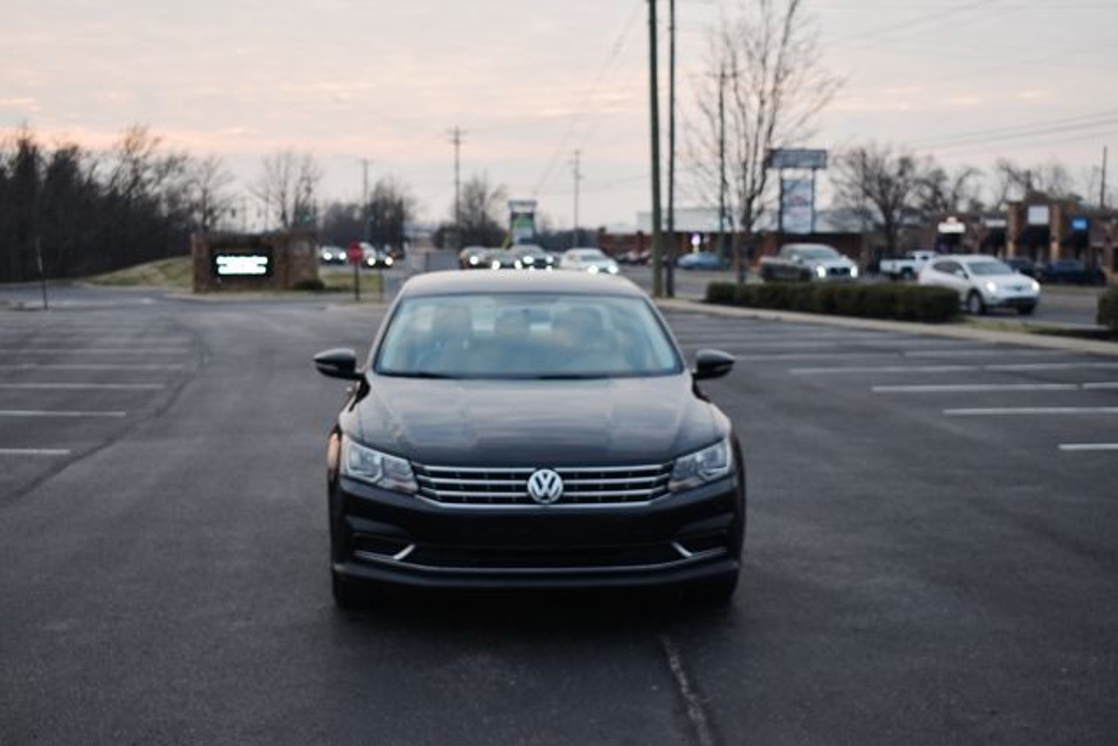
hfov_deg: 37.8
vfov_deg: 25.8
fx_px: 1631
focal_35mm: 52
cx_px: 559
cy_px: 373
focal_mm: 35
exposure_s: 1/250
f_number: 5
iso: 400
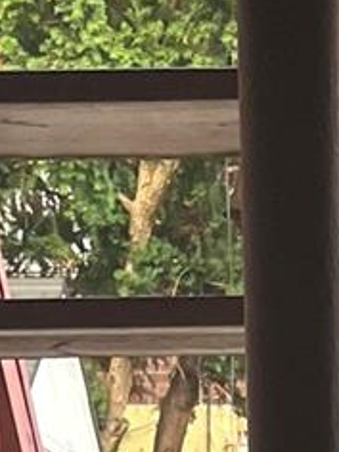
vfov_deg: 9.4
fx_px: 2207
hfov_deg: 8.7
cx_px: 437
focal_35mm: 169
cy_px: 1322
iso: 125
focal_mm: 5.1
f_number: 1.6
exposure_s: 1/108
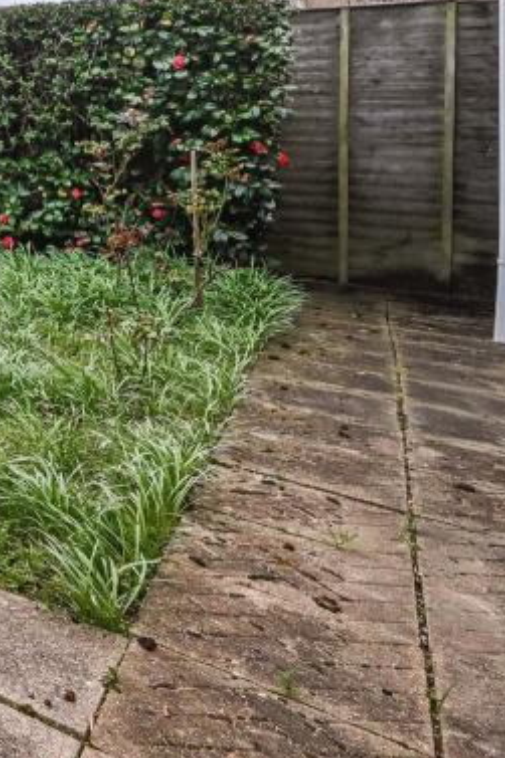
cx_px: -473
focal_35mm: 38
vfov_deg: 47.1
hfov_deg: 20.1
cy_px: 119
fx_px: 800
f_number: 9
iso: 400
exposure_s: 1/320
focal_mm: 14
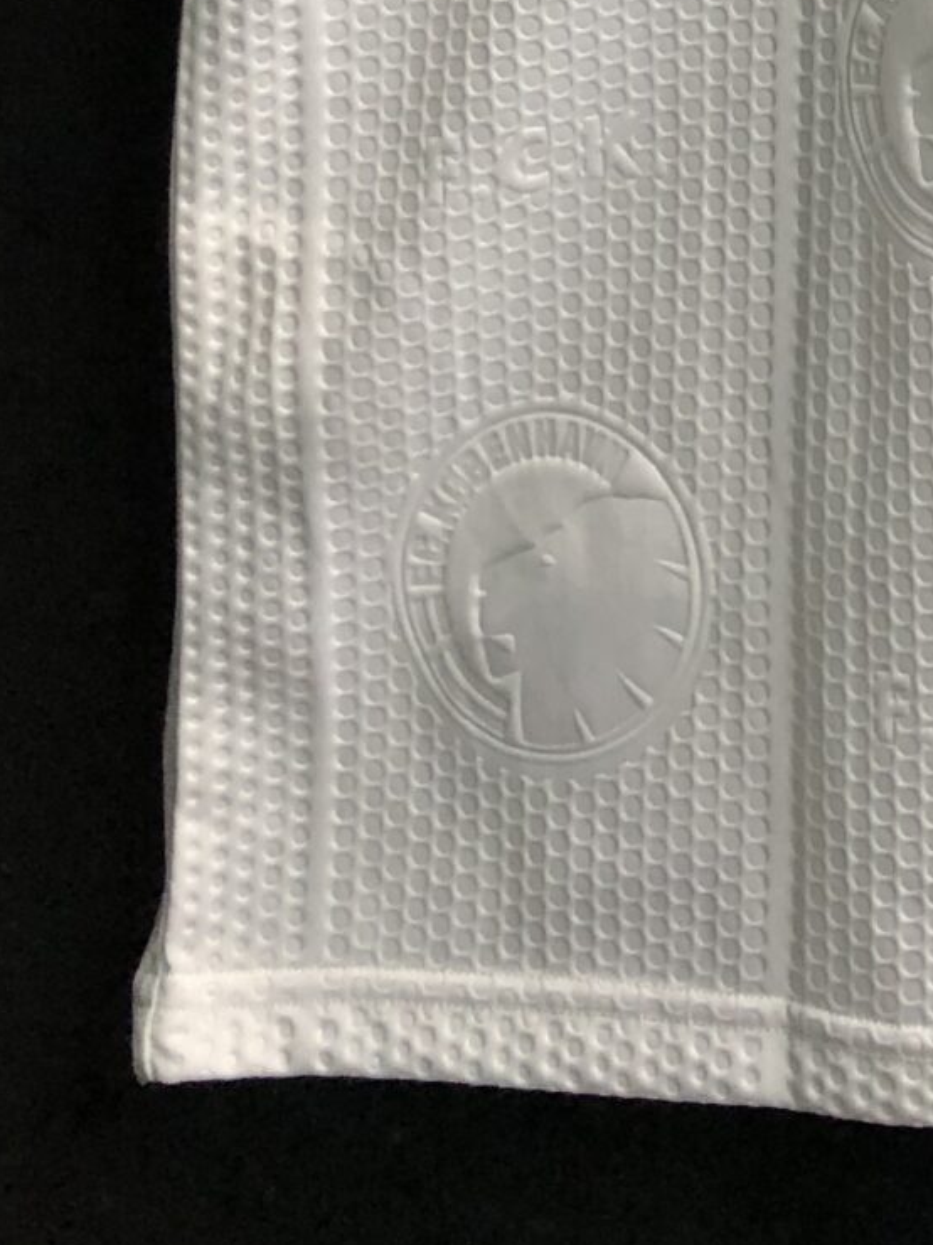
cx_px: 1462
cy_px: -726
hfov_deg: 14.1
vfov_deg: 17.7
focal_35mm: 97
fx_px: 3487
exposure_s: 1/33
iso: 40
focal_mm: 4
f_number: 1.8
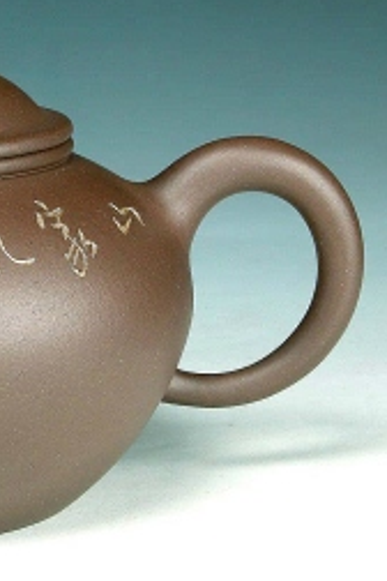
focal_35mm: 162
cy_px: 258
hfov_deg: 8.4
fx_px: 2612
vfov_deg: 12.7
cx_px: -60
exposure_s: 1/5.4
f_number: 7.3
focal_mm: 25.4
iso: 100
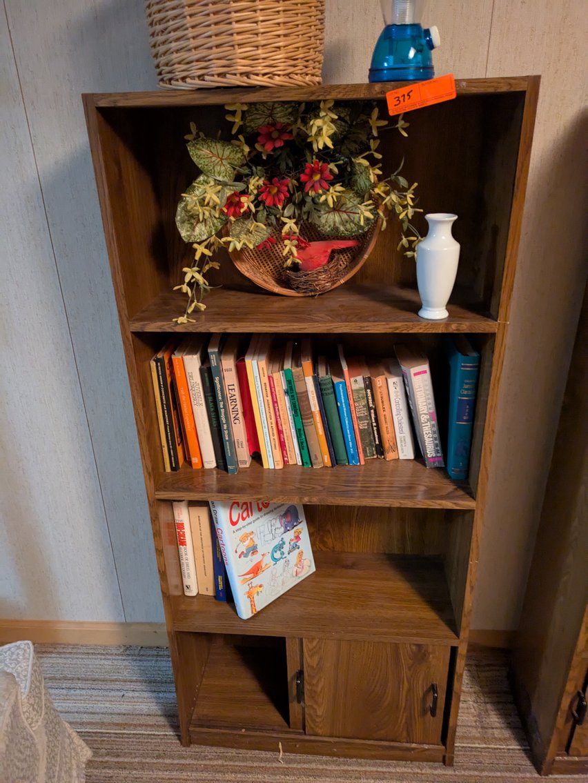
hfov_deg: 54.9
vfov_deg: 69.4
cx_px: 294
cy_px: 392
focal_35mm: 25
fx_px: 566
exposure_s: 1/15
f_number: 1.89
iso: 2179
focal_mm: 5.43
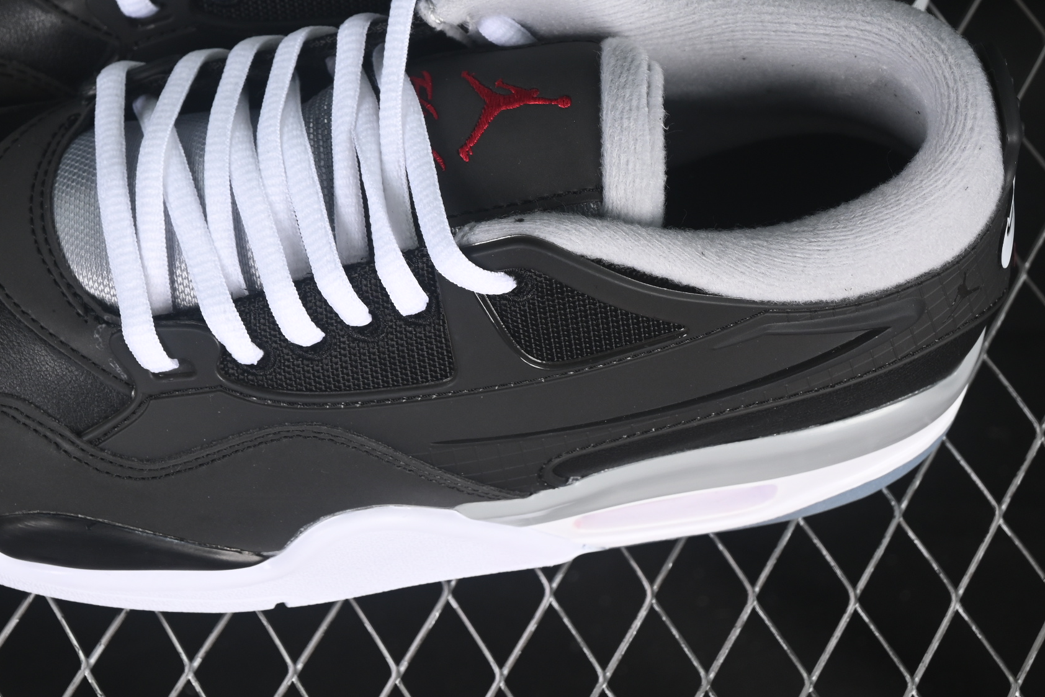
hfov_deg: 16.5
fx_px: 3599
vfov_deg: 11.0
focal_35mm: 124
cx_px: 360
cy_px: 144
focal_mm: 50
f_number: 6.3
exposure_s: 1/50
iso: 160
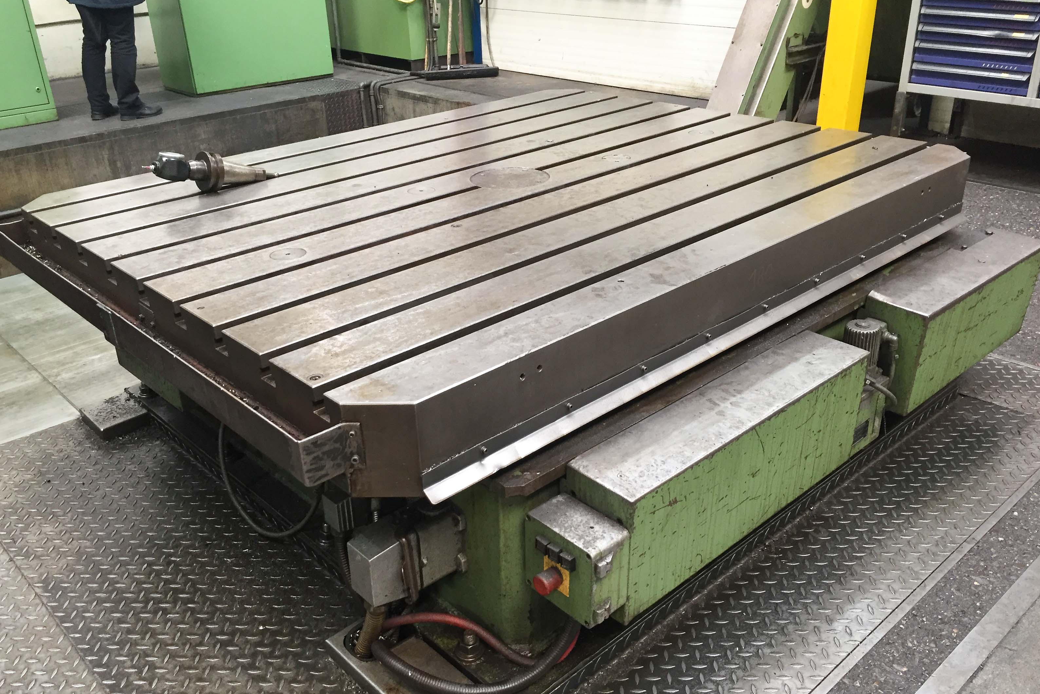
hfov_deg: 60.3
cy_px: 373
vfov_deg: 42.3
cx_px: 519
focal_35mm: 31
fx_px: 895
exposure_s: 1/33
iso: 64
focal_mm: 4.15
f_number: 2.2
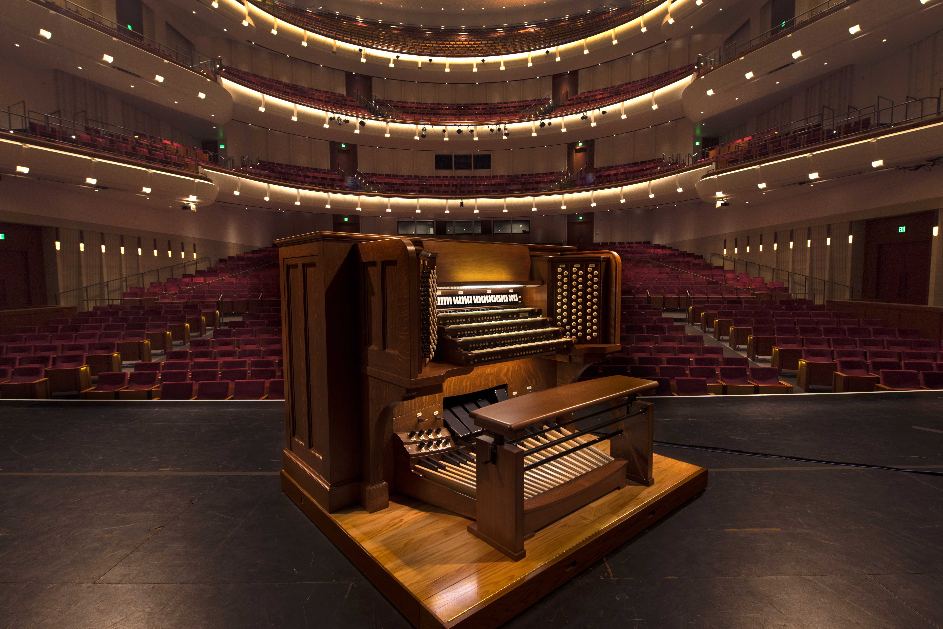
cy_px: 313
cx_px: 476
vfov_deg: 67.4
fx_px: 471
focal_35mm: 18
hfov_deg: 90.0
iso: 320
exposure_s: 1/10
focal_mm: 17
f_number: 6.3
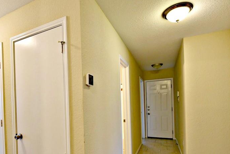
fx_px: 141
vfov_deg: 55.9
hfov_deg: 77.4
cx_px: 88
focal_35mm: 22
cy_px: 105
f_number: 4
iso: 560
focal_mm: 14
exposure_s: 1/60
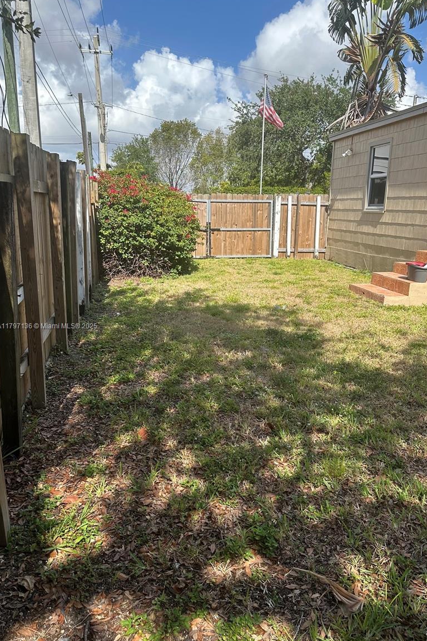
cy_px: 327
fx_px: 463
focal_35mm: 26
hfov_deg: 49.4
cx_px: 246
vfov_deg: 69.4
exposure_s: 1/2882
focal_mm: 6.86
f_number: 1.78
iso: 80
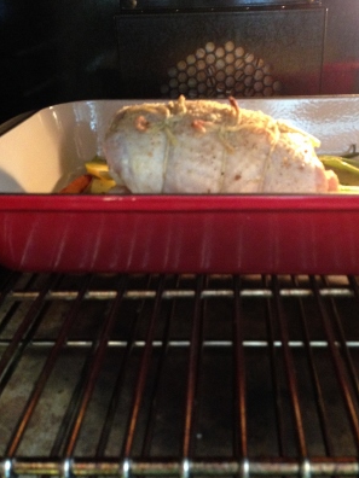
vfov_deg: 46.8
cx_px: 210
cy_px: 225
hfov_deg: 35.9
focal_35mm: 40
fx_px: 553
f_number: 2.4
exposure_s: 1/20
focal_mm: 4.12
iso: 320
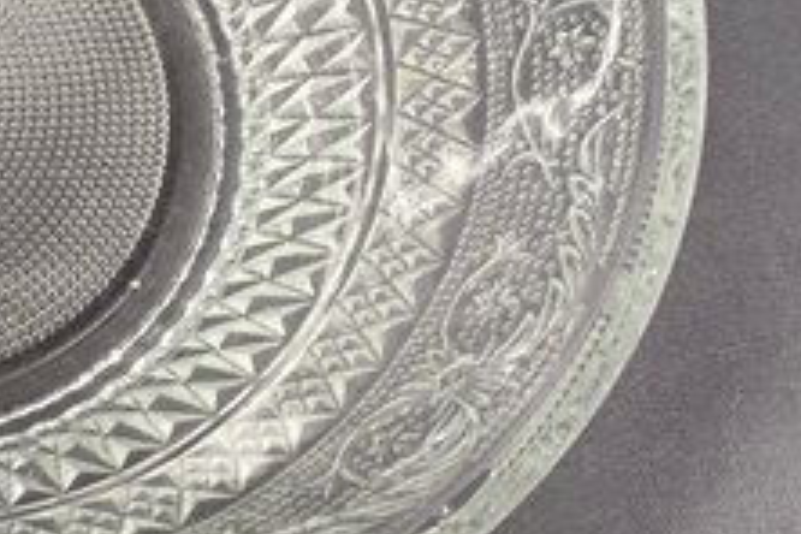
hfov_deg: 23.0
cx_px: -280
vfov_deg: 17.4
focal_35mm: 77
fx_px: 1713
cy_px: 31
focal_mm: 4.25
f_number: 1.8
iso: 80
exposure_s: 1/120
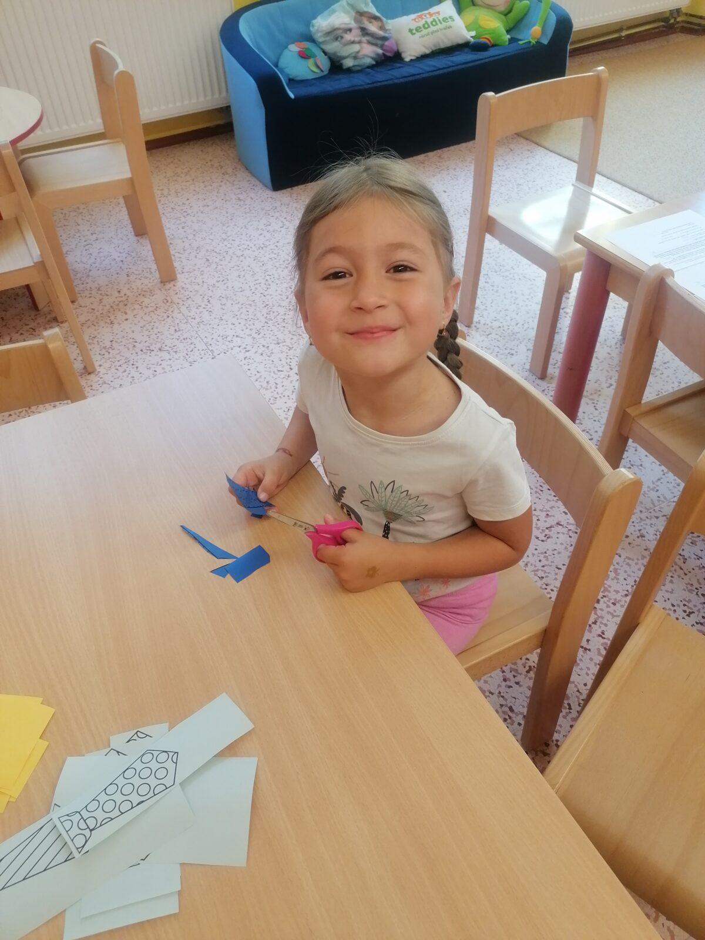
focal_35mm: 27
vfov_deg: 65.3
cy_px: 470
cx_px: 352
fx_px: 733
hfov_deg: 51.4
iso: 125
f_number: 1.8
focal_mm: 4.75
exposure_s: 1/50
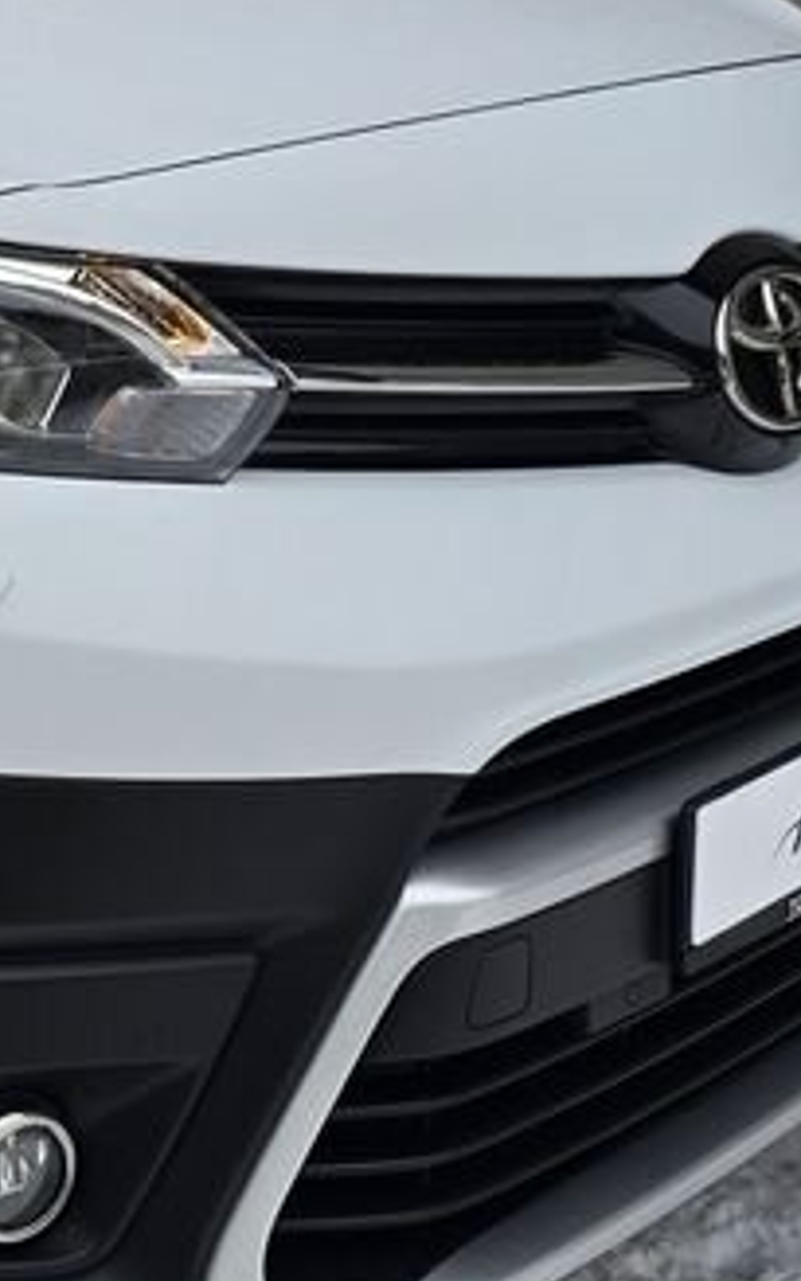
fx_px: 2655
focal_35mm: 76
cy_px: 336
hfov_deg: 15.9
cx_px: -352
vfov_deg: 26.8
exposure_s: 1/180
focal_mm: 6.3
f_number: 1.7
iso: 32
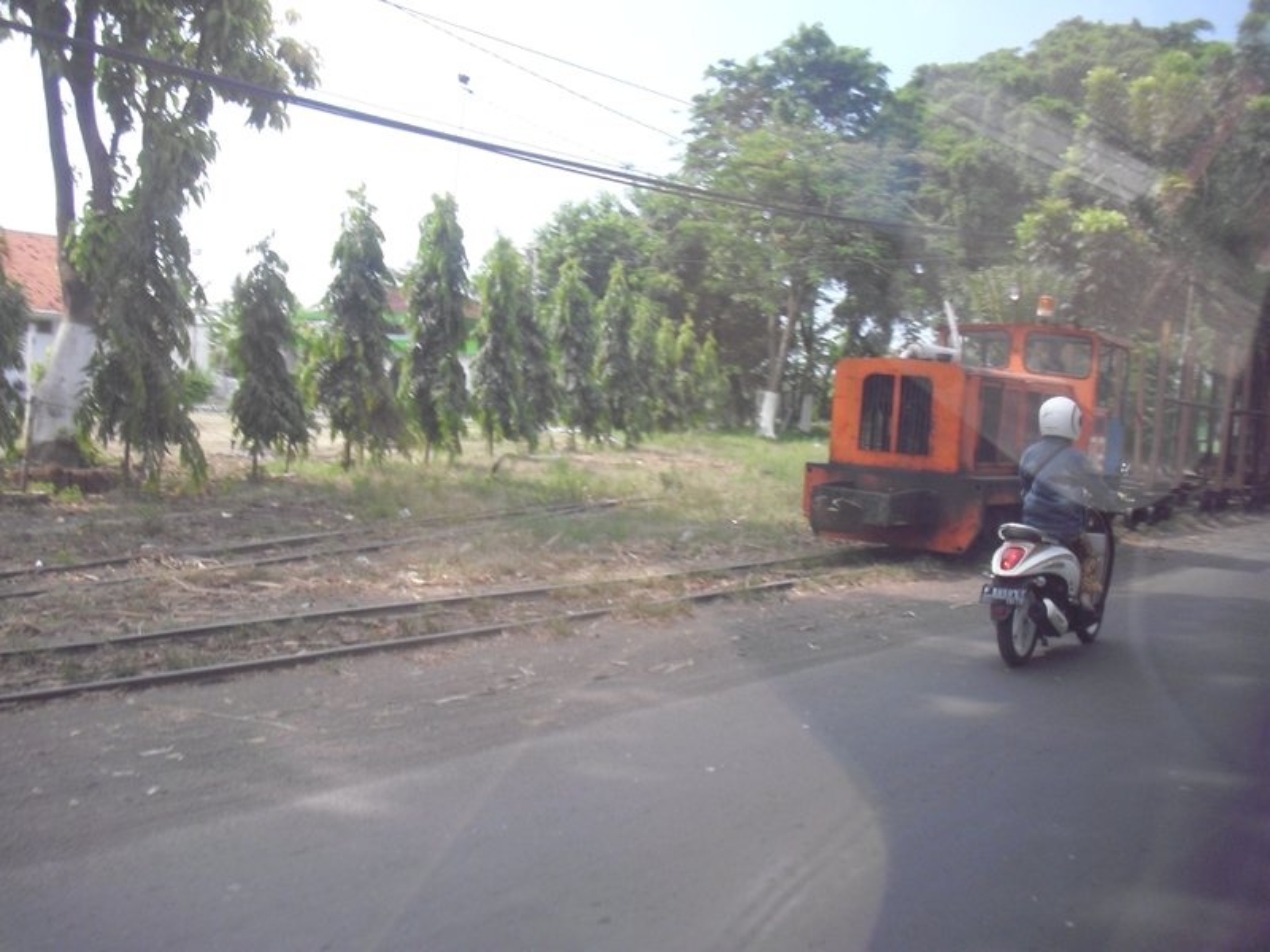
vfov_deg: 37.7
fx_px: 1394
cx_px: 635
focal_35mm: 38
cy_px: 476
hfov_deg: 49.0
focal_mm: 6.2
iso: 200
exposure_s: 1/100
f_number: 2.8
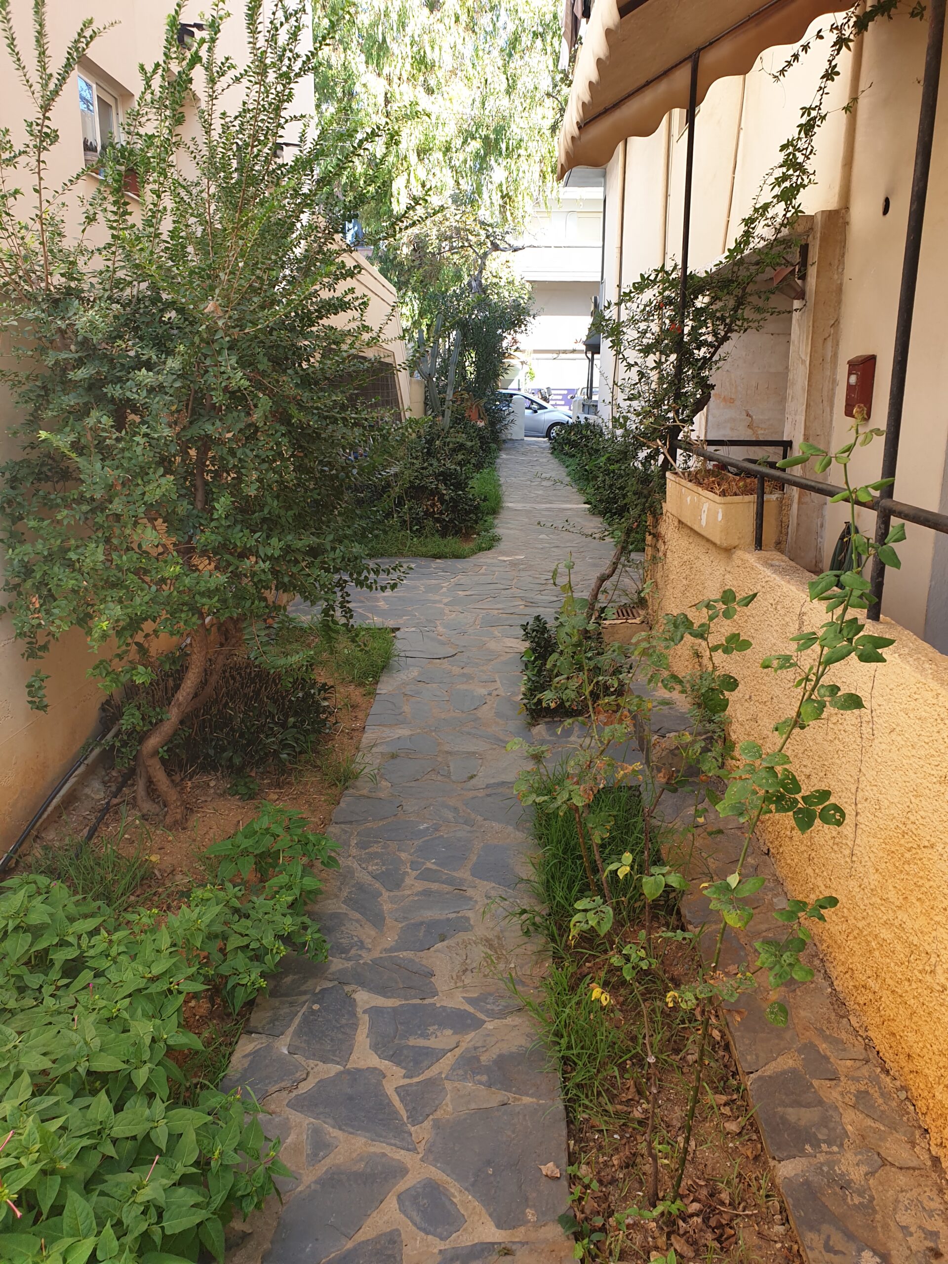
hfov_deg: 53.1
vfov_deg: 67.3
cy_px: 632
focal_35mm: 26
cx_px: 474
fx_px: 949
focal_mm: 4.3
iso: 50
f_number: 2.4
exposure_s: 1/185
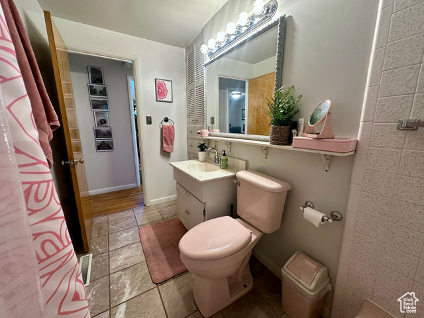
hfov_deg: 102.1
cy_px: 159
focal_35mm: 14
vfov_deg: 85.7
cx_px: 212
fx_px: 171
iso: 160
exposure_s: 1/60
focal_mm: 2.22
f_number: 2.2
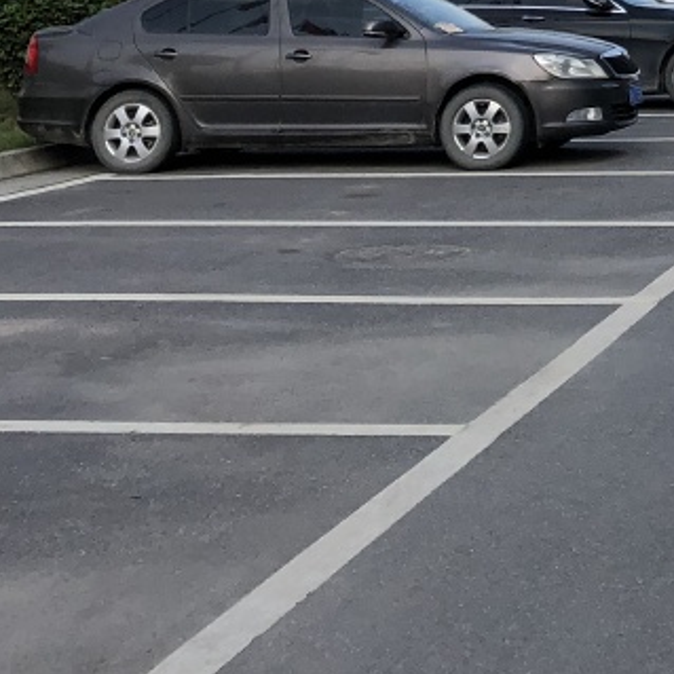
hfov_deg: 17.5
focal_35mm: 93
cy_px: -247
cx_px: 879
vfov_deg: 17.3
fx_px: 2049
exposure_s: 1/979
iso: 20
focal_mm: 3.99
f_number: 1.8
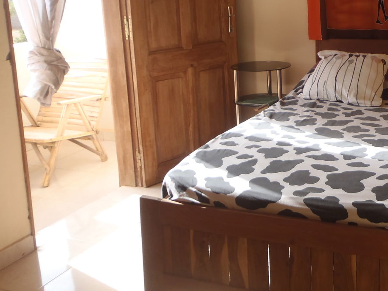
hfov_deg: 36.8
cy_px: 82
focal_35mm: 49
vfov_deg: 29.3
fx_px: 549
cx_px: 339
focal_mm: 5
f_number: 3.5
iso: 80
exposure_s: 1/80
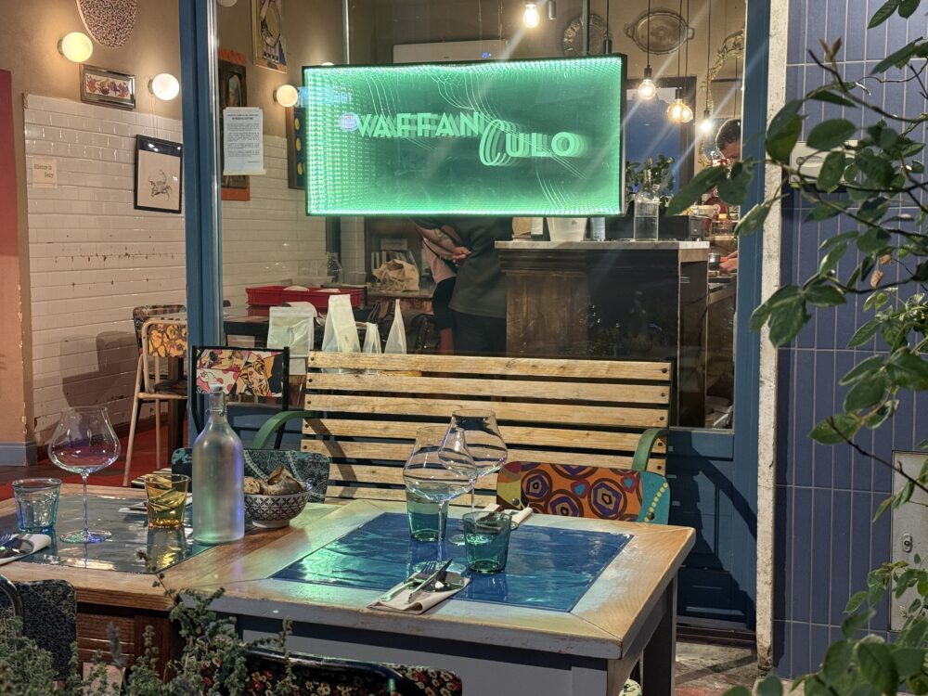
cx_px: 464
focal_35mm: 48
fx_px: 1287
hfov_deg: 39.7
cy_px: 348
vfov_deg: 30.3
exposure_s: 1/33
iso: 200
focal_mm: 6.76
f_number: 1.78
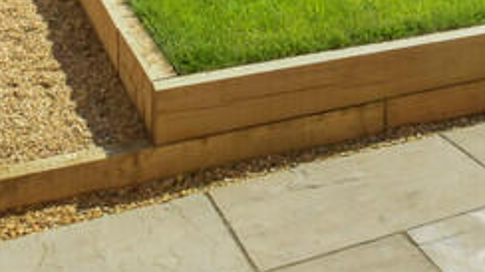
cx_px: 519
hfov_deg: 29.2
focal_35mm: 66
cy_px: -311
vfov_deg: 14.4
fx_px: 848
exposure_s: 1/800
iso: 400
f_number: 8
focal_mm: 10
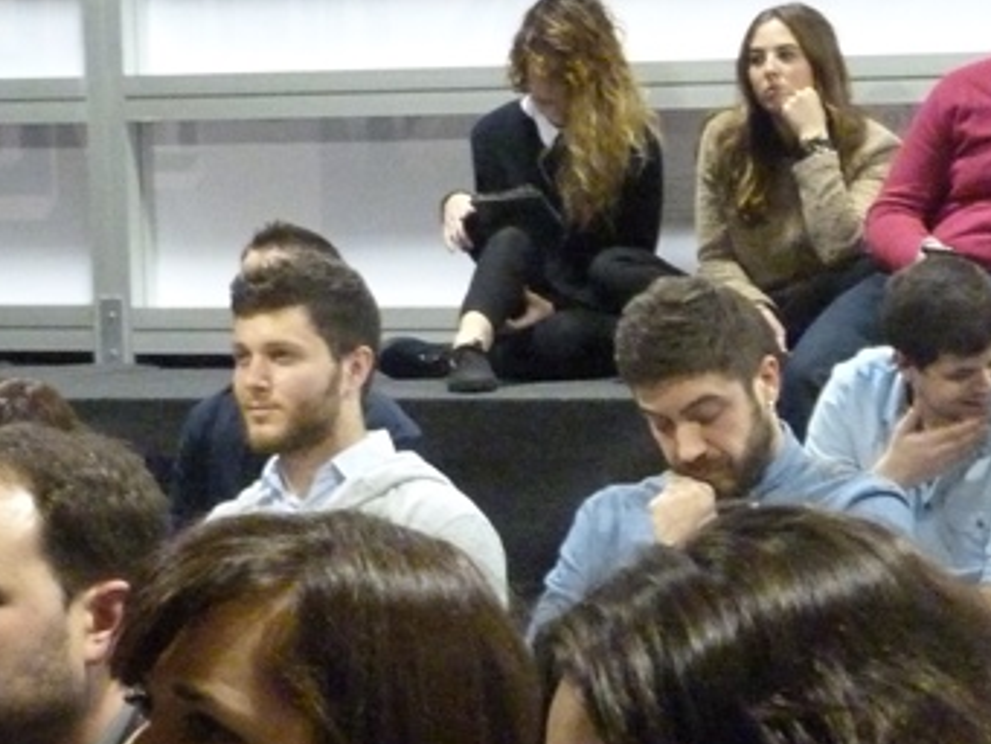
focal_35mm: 198
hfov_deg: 9.9
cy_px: 555
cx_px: 1096
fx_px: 5670
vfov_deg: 7.5
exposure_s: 1/30
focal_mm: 11.8
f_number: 3.3
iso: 800
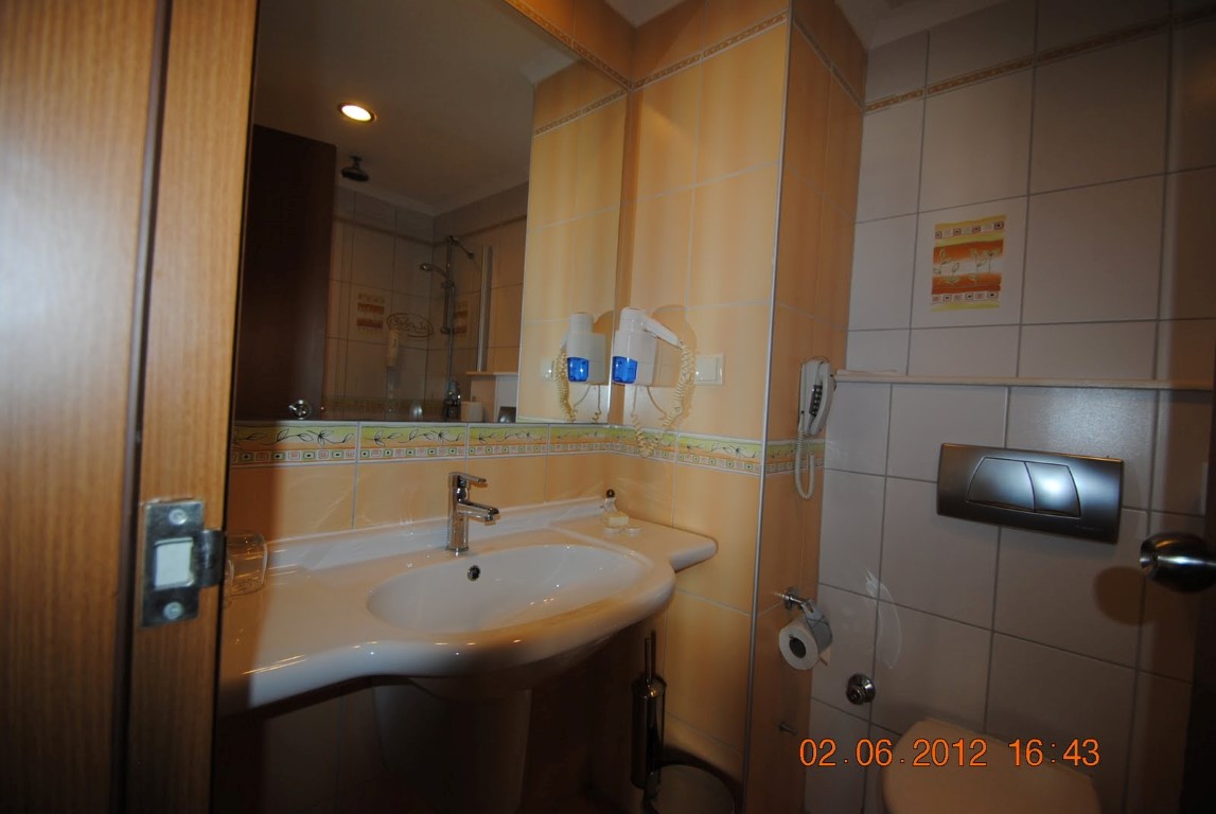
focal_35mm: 15
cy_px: 407
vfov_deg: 77.5
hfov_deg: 100.3
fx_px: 507
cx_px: 608
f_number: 3.5
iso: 200
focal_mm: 10
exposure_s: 1/60
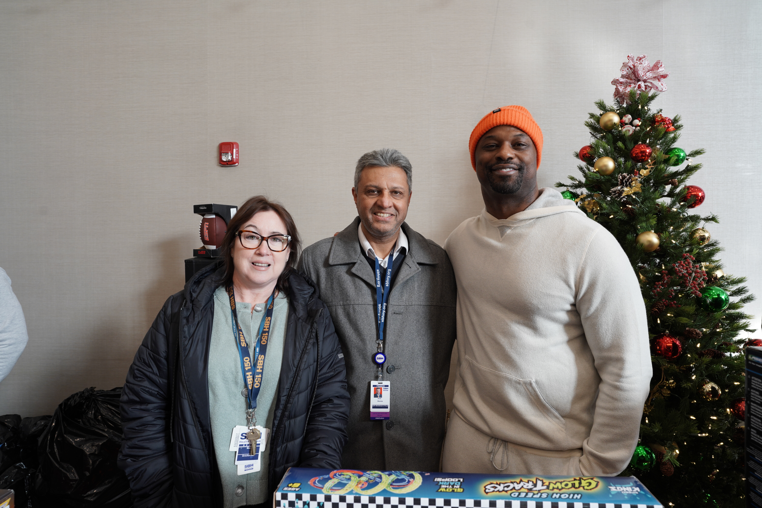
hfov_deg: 84.0
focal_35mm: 20
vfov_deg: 61.9
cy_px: 254
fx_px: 423
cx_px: 381
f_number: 6.3
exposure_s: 1/30
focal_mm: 20
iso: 400
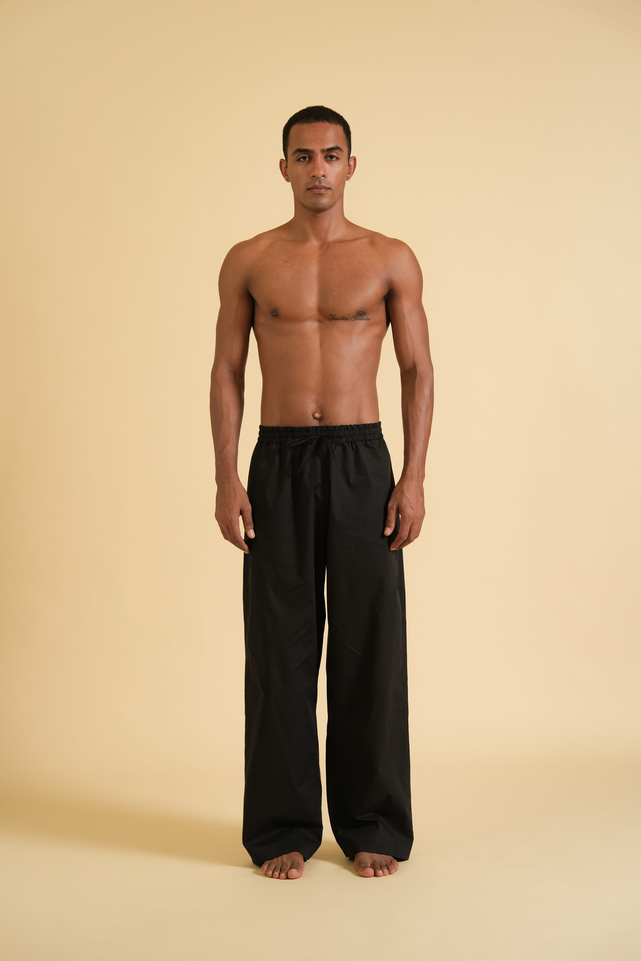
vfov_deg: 31.9
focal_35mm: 63
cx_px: 320
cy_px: 480
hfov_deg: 21.6
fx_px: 1683
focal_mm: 63
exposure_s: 1/125
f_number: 4.5
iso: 500
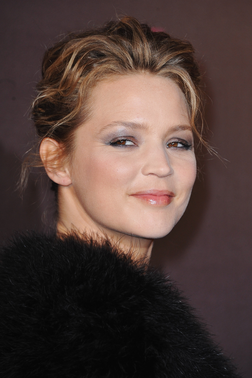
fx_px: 3153
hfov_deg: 4.6
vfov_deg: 6.9
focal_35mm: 300
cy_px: 189
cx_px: 126
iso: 640
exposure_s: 1/200
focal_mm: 300
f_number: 7.1
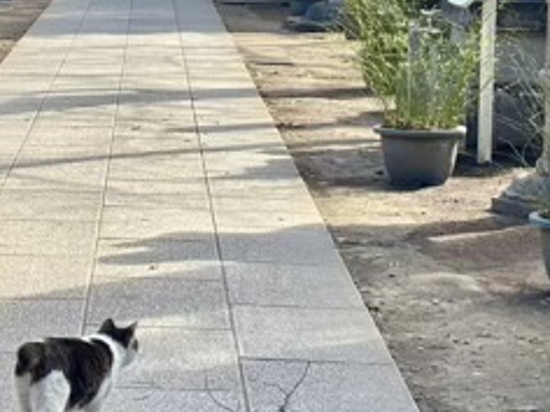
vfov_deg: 9.6
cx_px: 103
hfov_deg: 12.8
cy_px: 57
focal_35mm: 154
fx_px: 2447
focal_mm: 5.96
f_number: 1.6
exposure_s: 1/626
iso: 32
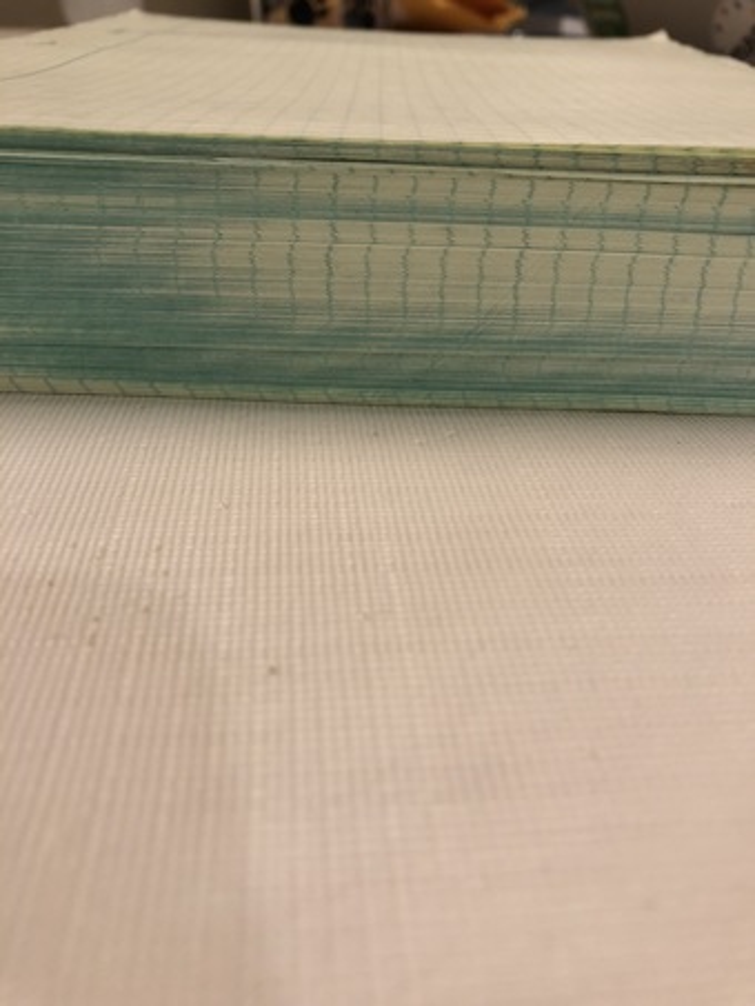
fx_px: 814
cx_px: 378
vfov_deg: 63.4
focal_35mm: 28
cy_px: 503
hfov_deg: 49.8
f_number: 1.8
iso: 40
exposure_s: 1/20
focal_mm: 3.99
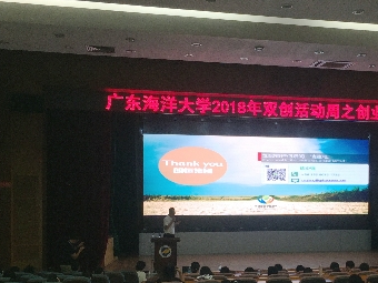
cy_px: 207
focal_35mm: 52
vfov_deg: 27.7
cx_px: 282
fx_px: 568
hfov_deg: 36.0
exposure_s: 1/100
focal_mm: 4.15
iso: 50
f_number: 2.2
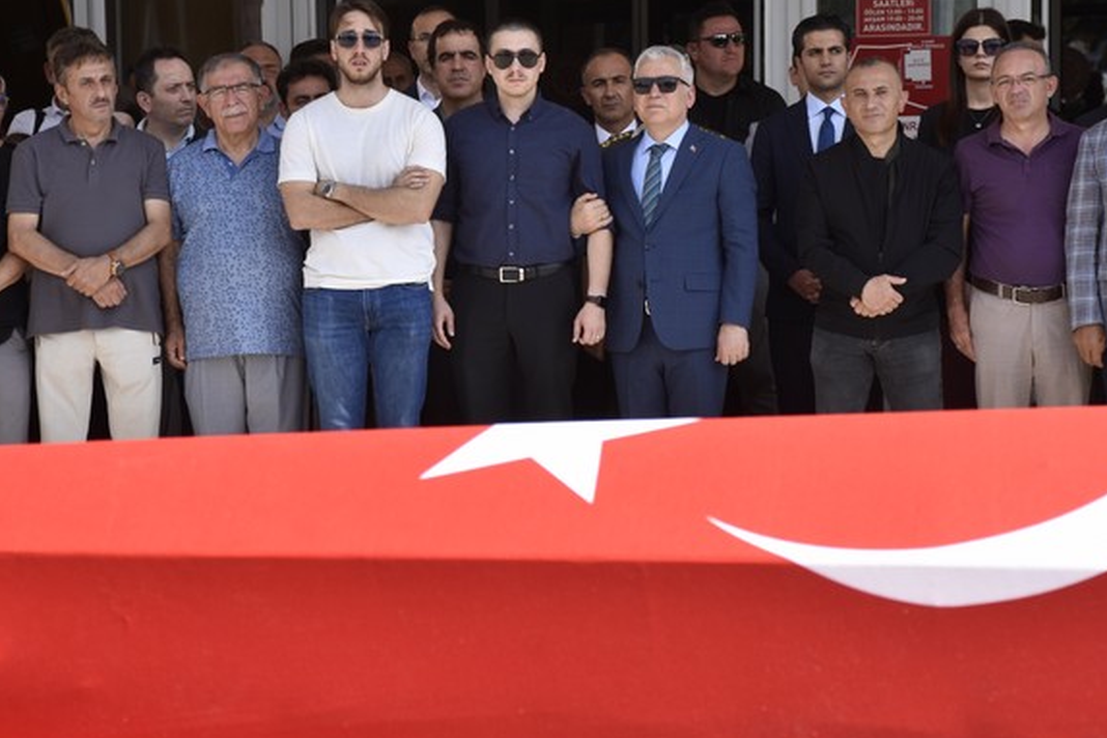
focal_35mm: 155
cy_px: 314
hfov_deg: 13.2
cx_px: 603
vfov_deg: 8.9
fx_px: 4766
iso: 280
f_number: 8
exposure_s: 1/500
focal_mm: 80
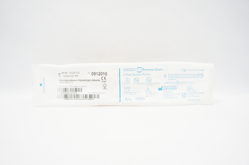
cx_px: 124
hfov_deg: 67.4
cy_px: 82
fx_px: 187
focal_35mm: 27
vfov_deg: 47.8
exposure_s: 1/60
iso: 400
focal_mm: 18
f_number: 4.5
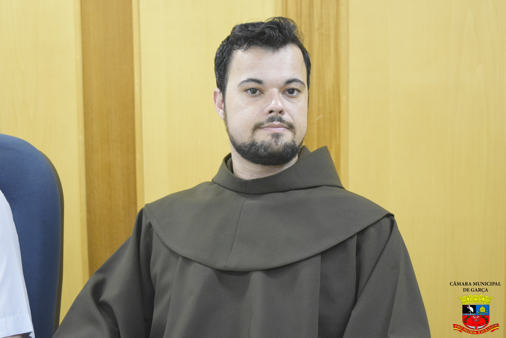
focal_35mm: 75
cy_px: 169
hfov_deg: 27.0
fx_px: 1055
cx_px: 253
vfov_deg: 18.2
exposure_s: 1/60
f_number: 5.6
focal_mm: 50
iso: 3200
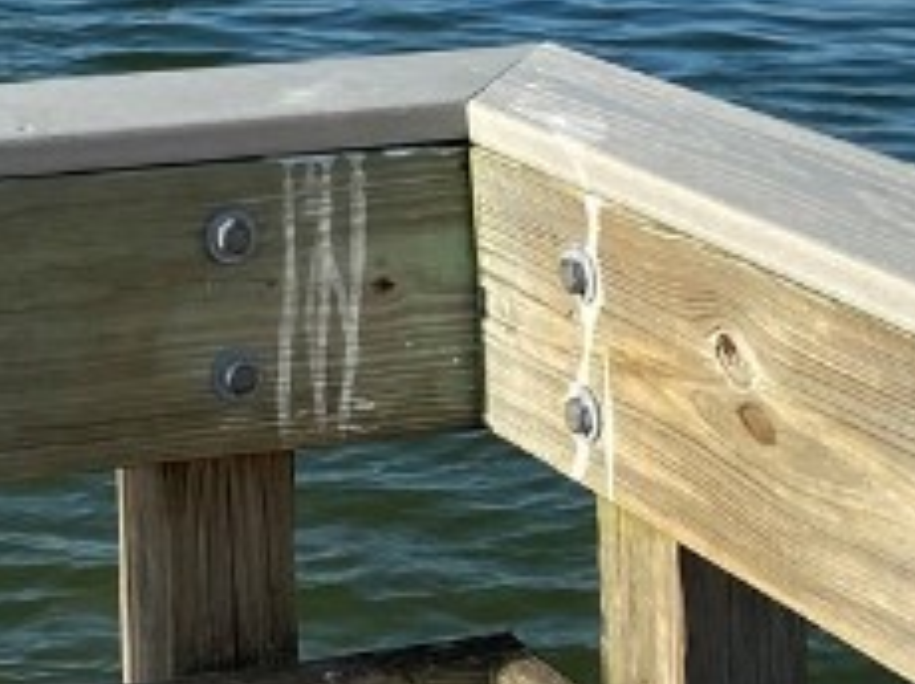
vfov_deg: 11.7
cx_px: -167
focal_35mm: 116
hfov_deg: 16.3
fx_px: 3063
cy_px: -577
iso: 32
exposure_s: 1/2571
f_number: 1.8
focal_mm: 4.25
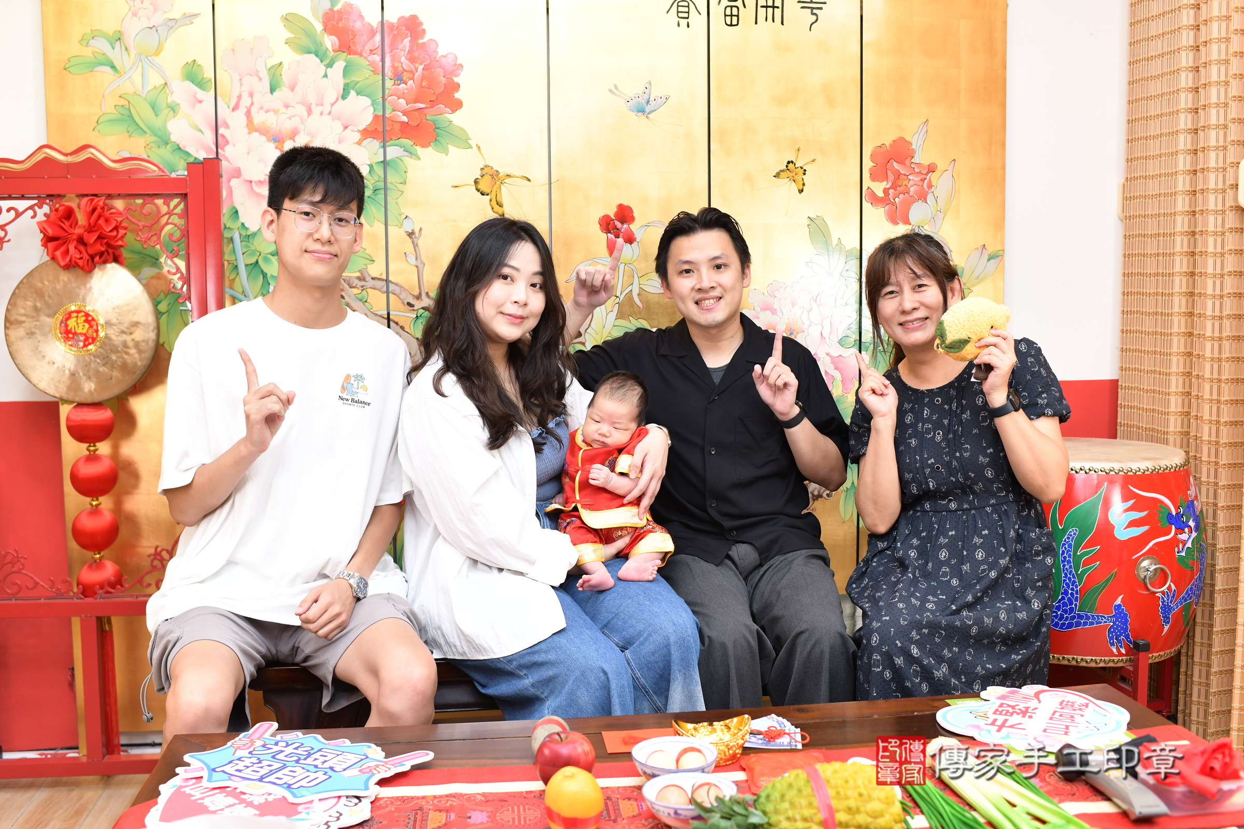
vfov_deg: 37.9
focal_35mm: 35
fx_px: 1209
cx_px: 622
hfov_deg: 54.4
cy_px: 414
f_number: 4.5
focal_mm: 35
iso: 1000
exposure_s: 1/200
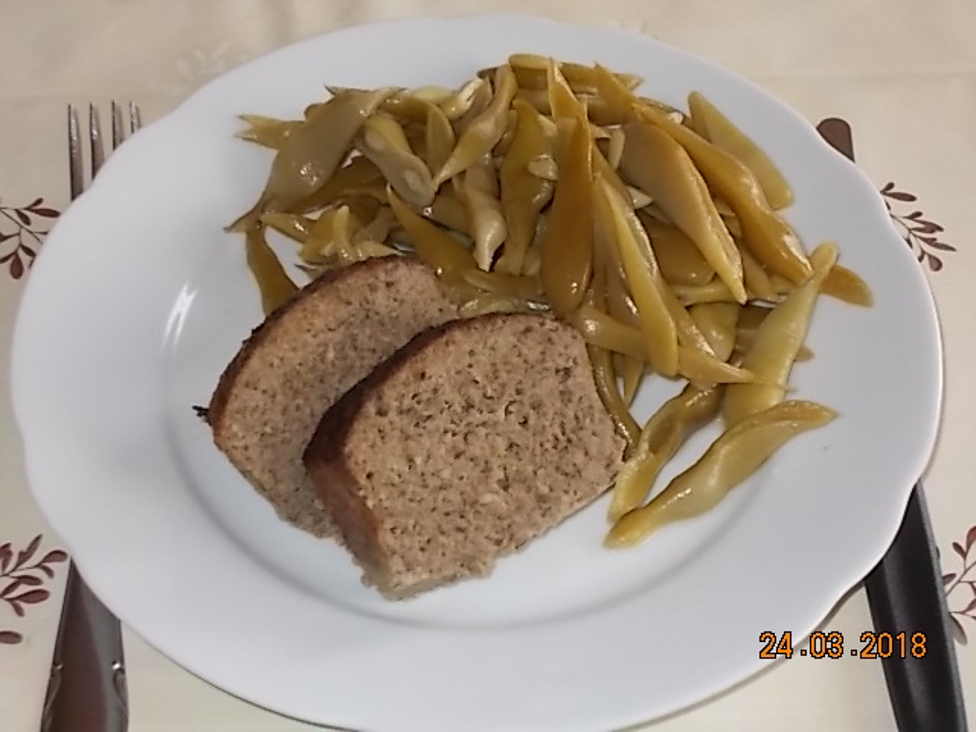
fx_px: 2143
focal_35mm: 76
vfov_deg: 19.4
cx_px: 488
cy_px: 366
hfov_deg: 25.7
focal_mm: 13.5
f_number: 5.8
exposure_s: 1/60
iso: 200
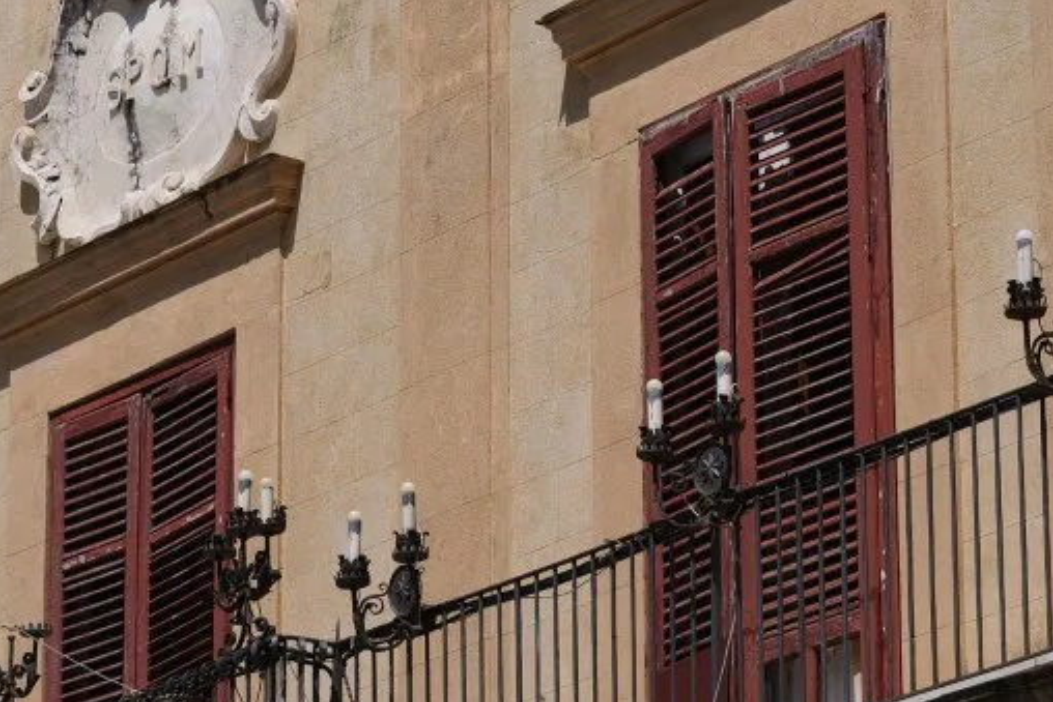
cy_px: 255
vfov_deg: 7.4
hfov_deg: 11.1
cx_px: 466
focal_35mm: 185
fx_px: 5412
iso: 100
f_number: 8
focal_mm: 58
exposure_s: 1/400
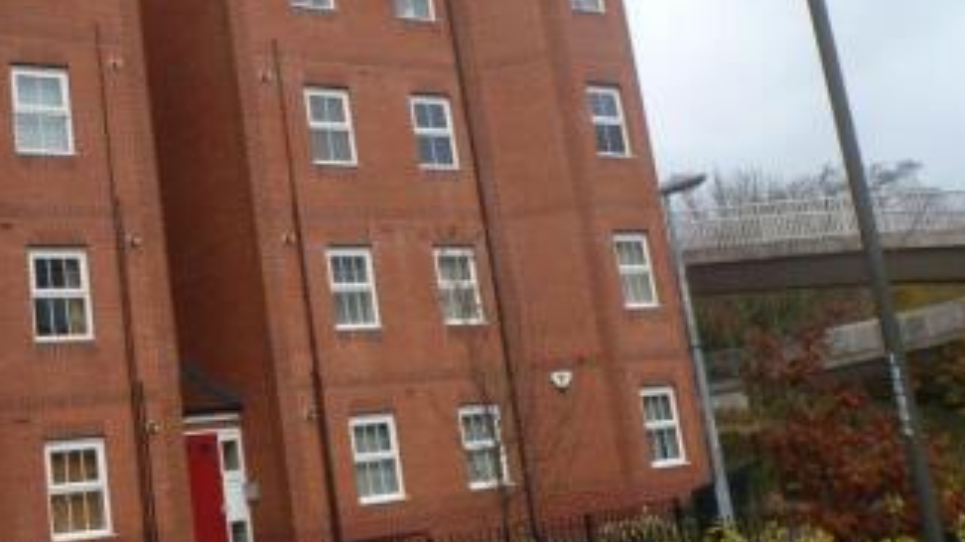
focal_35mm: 47
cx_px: 130
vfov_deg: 25.4
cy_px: 237
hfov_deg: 40.9
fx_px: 1202
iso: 100
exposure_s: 1/60
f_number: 3.3
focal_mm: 4.3
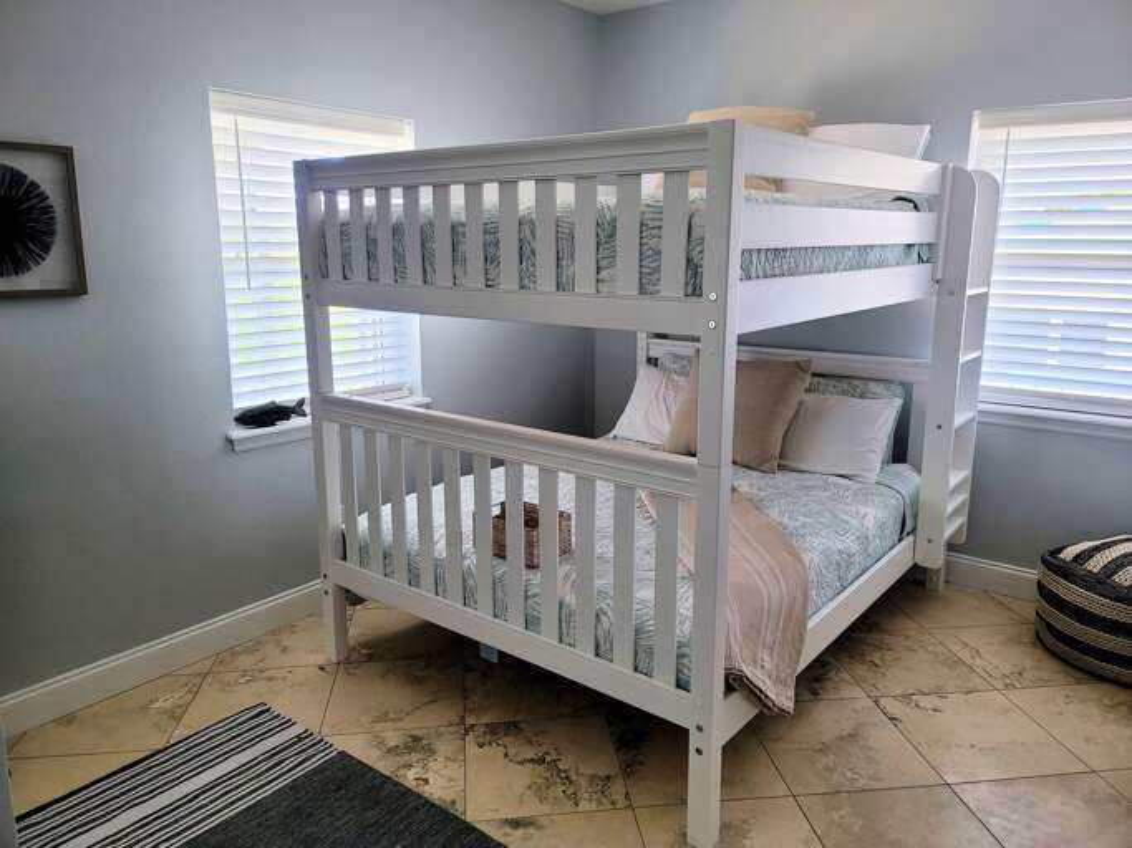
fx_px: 817
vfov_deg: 54.9
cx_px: 566
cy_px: 424
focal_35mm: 25
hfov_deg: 69.4
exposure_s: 1/120
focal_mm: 7
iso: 125
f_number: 1.8
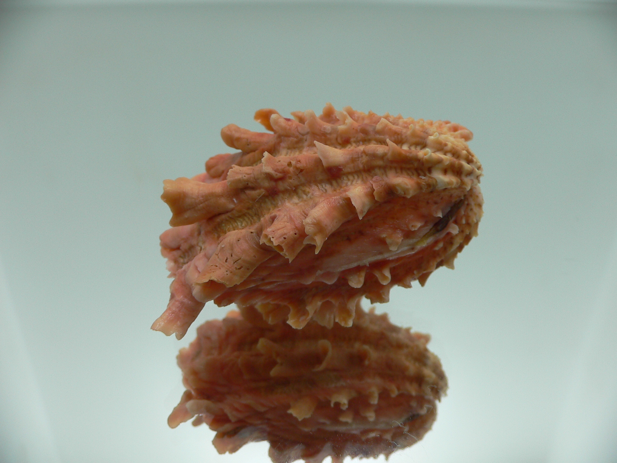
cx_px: 308
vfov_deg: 40.7
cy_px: 232
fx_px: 624
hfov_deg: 52.6
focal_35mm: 35
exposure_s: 1/80
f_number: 2.8
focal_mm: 4.6
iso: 80
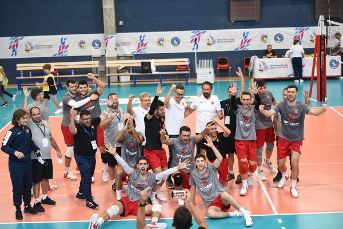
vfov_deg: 19.5
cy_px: 114
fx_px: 667
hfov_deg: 28.8
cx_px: 172
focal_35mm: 70
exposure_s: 1/640
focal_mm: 70
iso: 2500
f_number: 2.8
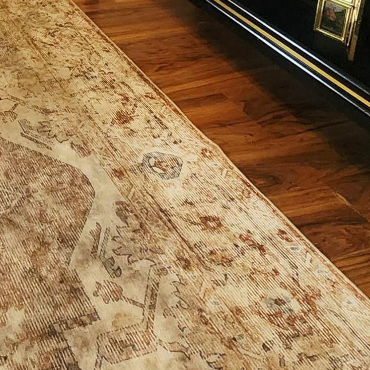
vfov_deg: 28.0
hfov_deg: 31.1
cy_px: -132
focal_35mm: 48
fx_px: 580
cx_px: -47
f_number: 2.2
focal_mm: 2.2
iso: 320
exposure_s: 1/60.2
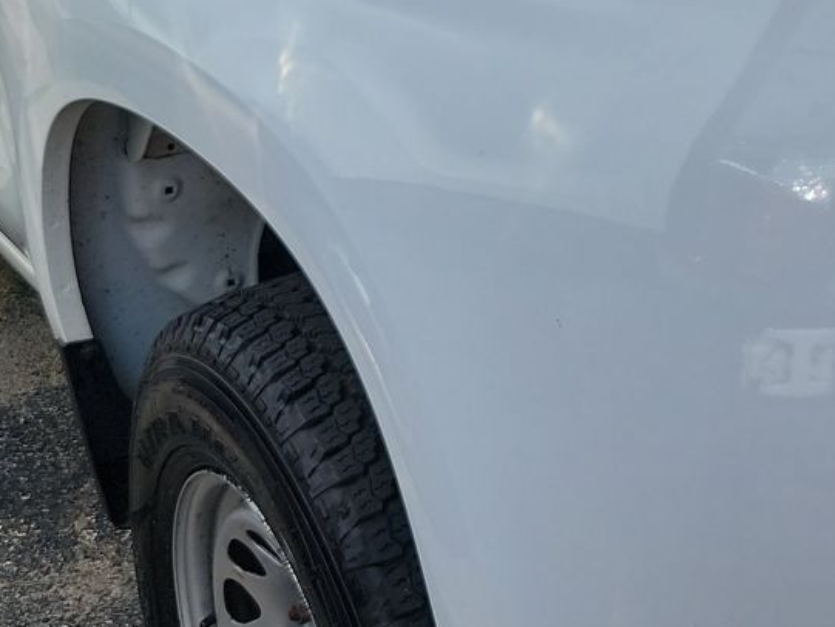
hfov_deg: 26.6
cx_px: 733
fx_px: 1713
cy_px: -43
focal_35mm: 71
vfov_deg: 19.9
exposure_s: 1/764
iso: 50
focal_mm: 6.7
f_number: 1.8
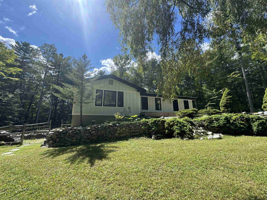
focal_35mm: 14
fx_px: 108
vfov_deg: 85.7
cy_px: 100
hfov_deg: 102.1
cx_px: 134
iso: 40
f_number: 2.2
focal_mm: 2.22
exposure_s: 1/636
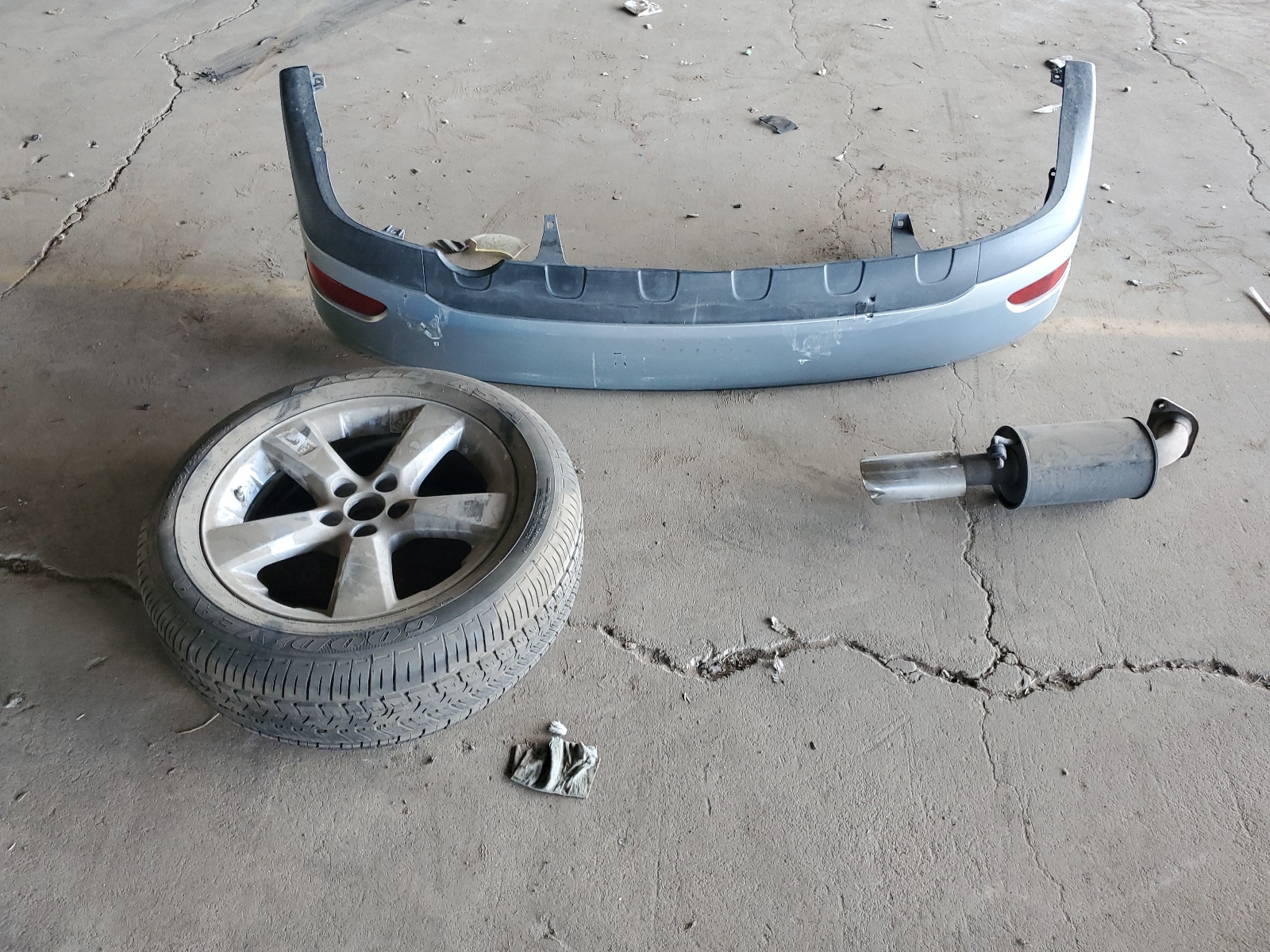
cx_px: 635
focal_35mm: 26
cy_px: 476
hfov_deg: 67.3
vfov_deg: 53.1
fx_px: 954
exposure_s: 1/60.2
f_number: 1.5
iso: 143
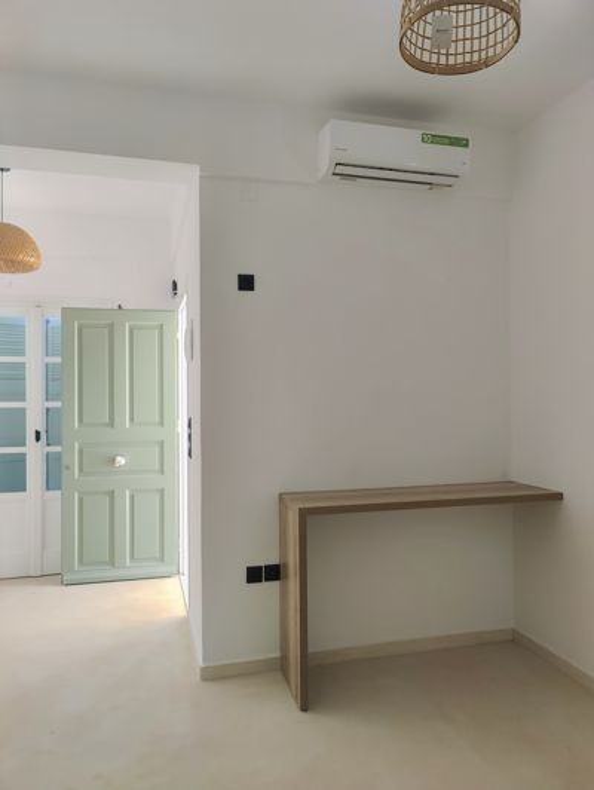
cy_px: 395
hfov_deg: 59.0
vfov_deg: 73.9
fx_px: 525
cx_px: 297
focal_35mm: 23
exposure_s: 1/100
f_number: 1.8
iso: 100
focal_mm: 6.1
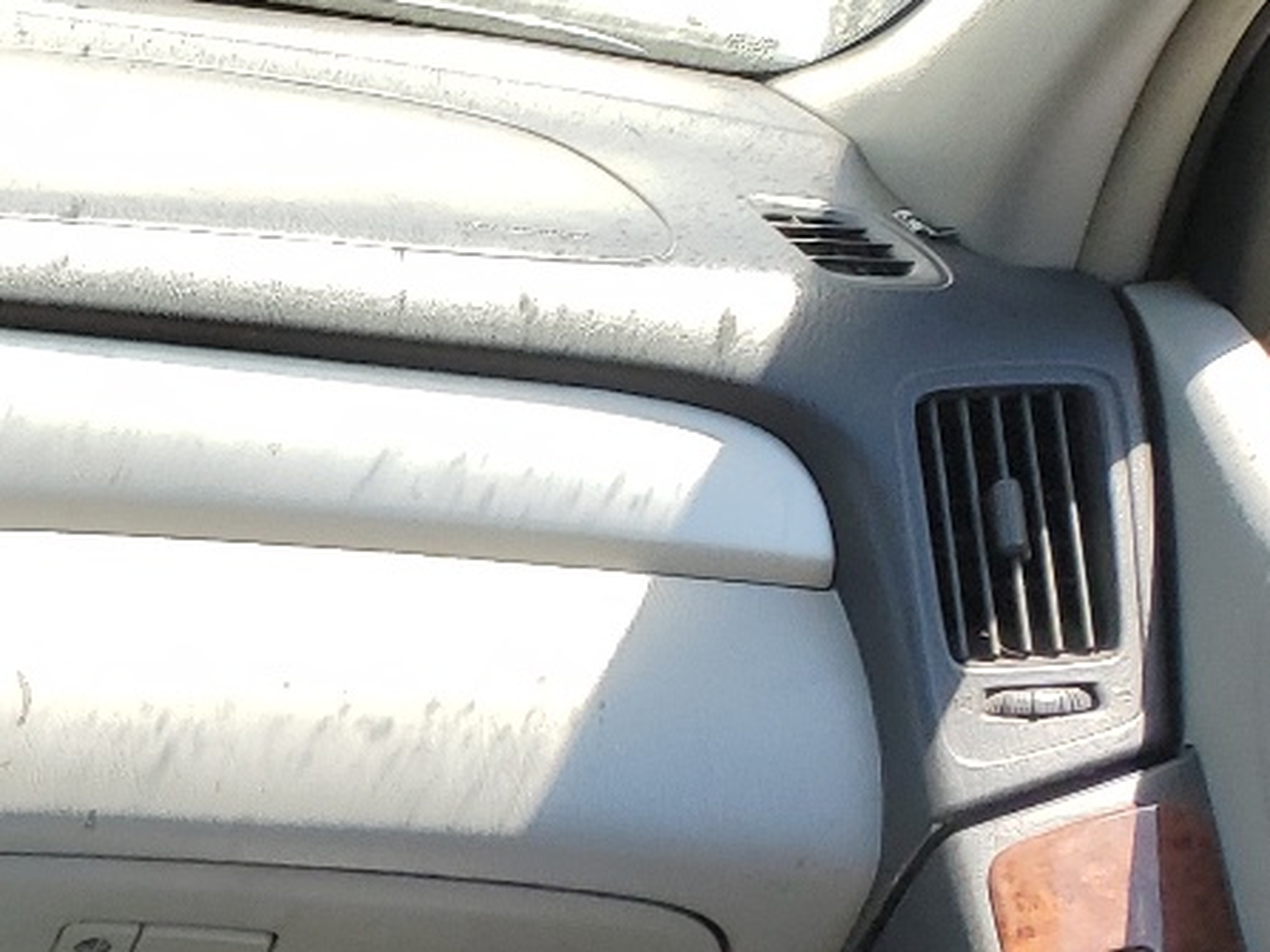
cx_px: -915
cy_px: 1552
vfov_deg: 14.5
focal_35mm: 93
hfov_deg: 17.6
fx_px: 3411
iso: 50
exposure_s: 1/556
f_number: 1.5
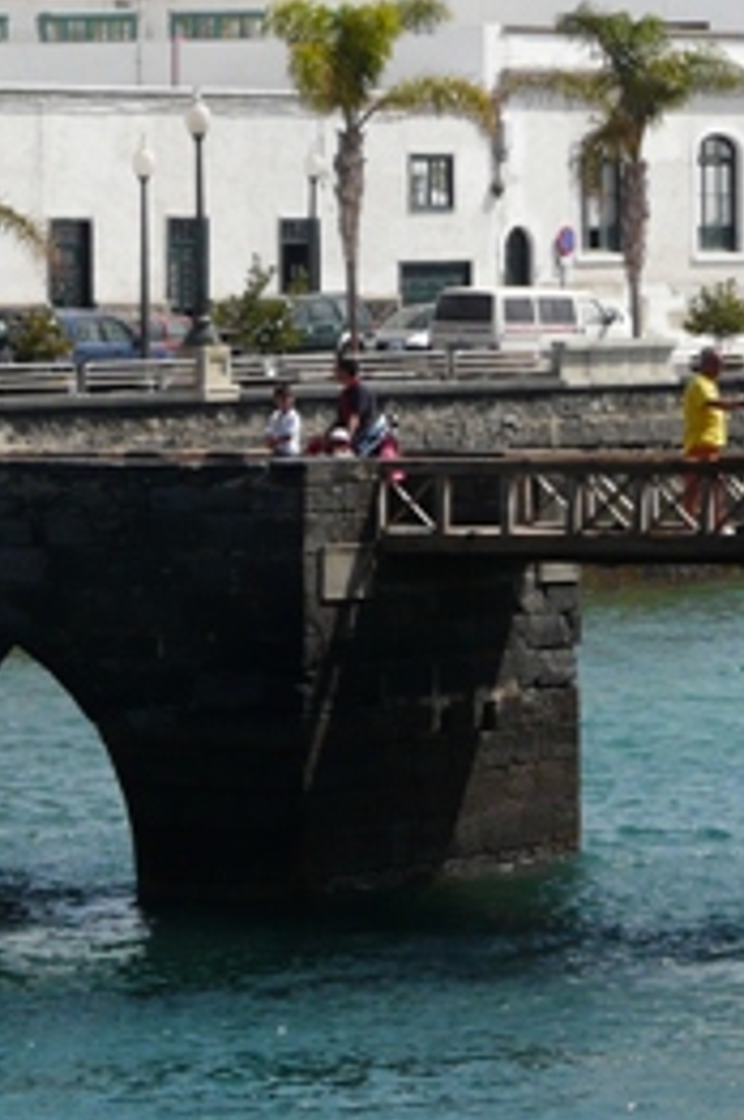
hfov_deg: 5.6
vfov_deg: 8.4
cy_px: 325
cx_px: 793
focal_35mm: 244
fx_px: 7583
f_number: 5.6
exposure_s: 1/400
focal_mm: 15.1
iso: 100
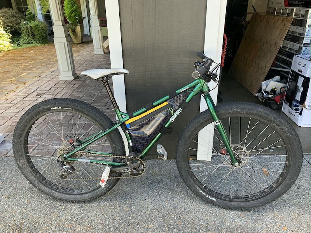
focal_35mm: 26
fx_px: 234
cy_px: 116
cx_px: 156
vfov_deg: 53.1
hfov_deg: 67.3
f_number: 1.8
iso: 40
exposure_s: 1/121
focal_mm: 4.25
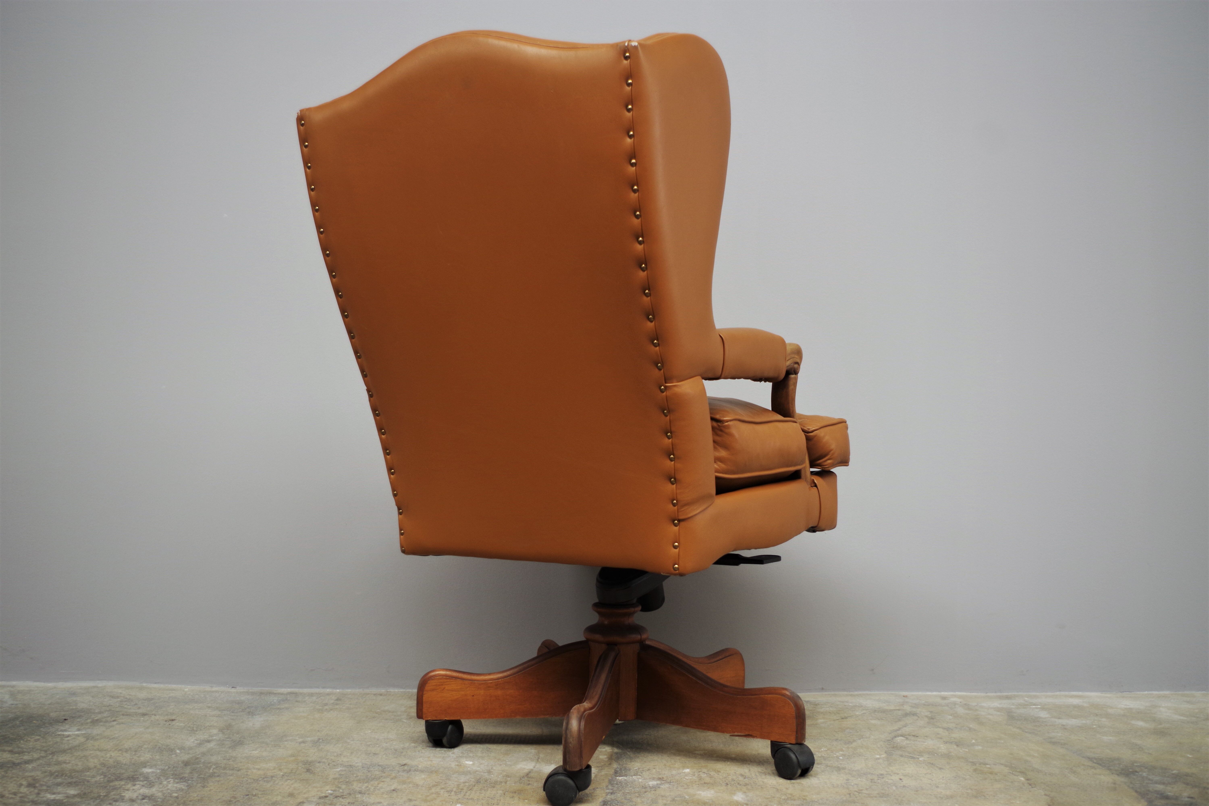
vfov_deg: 42.3
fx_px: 1041
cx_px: 604
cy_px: 403
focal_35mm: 31
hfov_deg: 60.3
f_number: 4
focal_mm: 21.25
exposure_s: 1/60
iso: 400
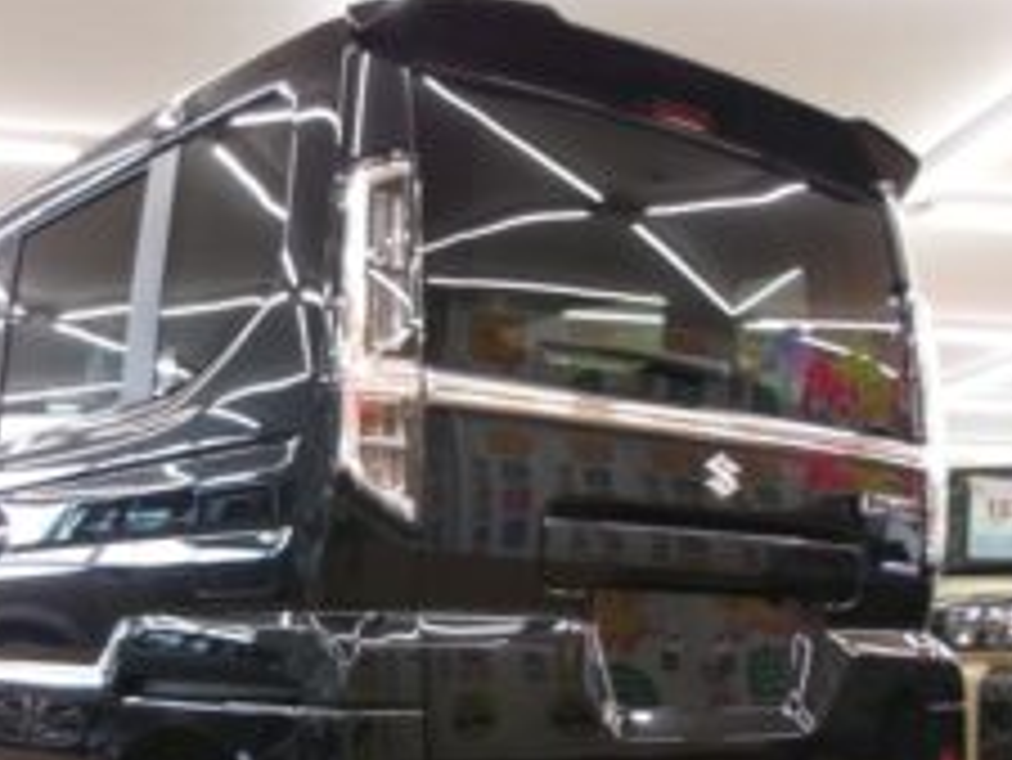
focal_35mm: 56
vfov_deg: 25.8
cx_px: 396
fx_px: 1638
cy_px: 578
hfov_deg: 34.2
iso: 301
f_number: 4.5
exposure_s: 1/34
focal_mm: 6.4
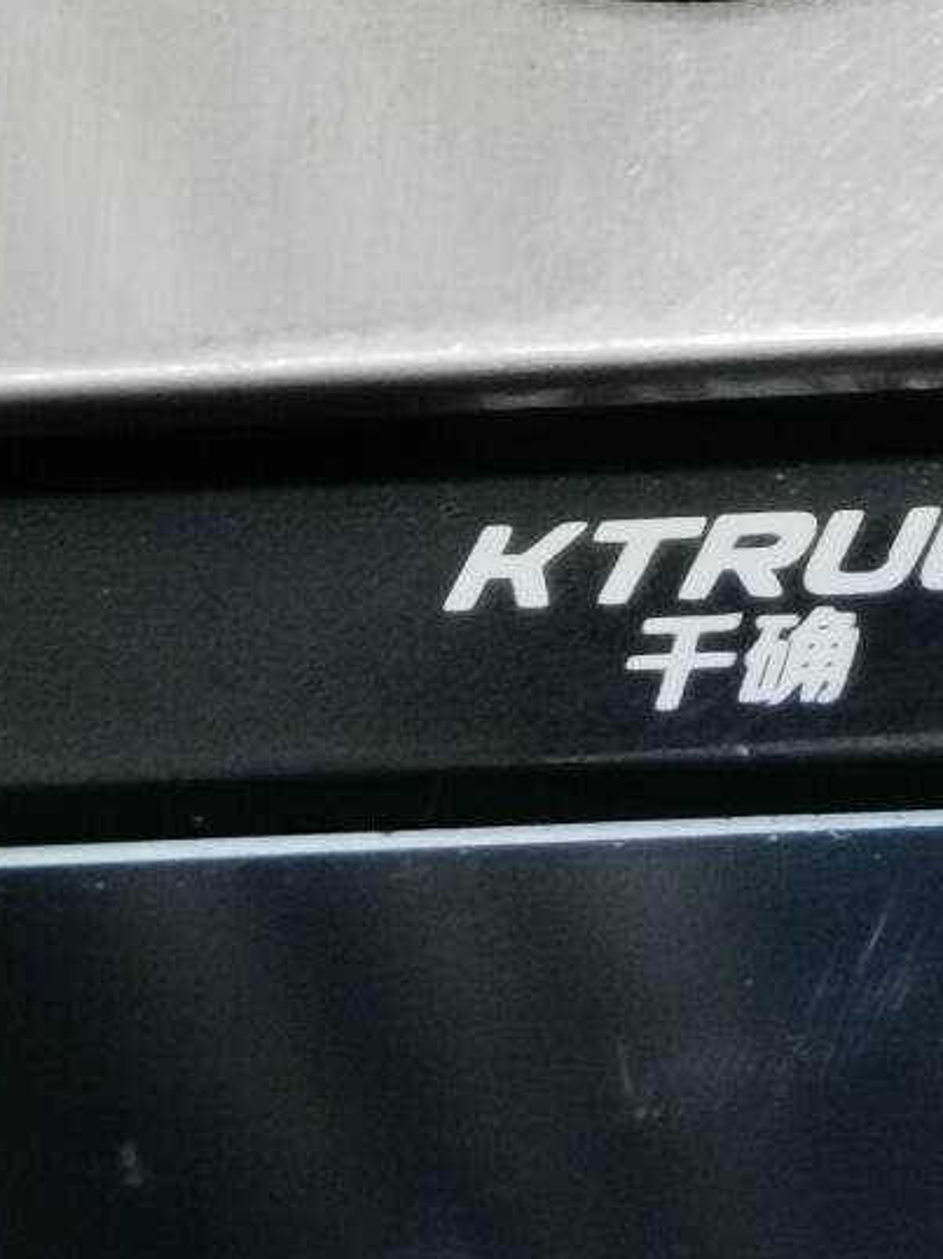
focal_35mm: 221
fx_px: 8034
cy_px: -281
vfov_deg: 8.8
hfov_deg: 6.7
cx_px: 875
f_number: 1.9
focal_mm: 6.67
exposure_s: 1/100
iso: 160
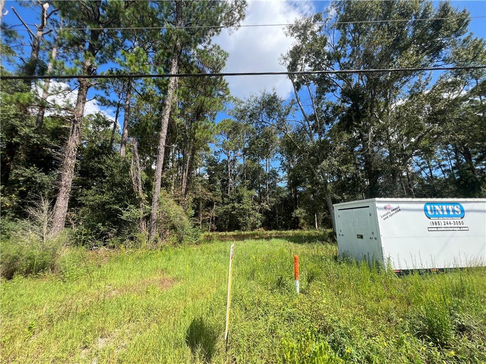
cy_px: 182
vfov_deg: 89.9
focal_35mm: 13
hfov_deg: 106.2
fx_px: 183
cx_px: 243
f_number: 1.8
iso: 32
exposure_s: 1/592
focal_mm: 1.57
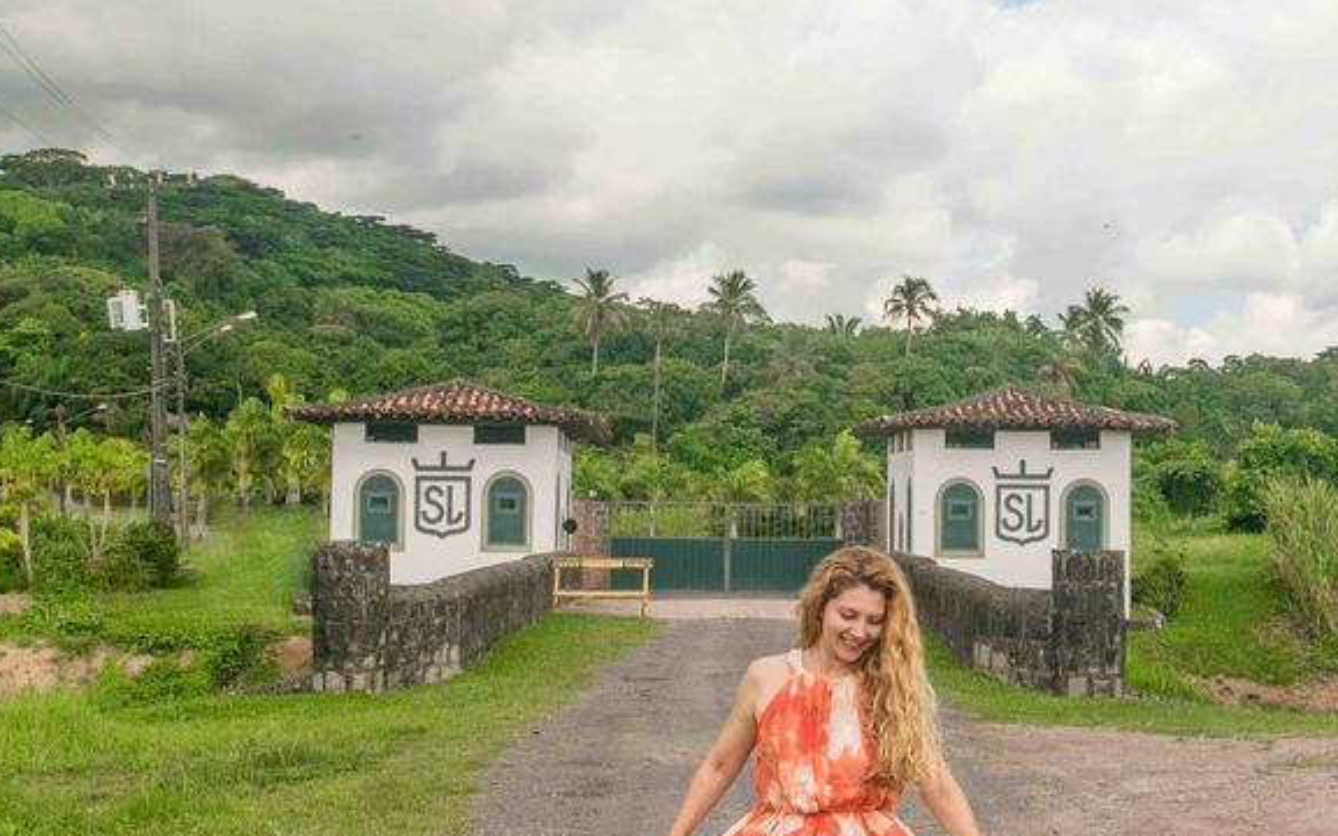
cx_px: 841
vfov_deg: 19.1
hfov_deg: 30.1
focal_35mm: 68
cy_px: 463
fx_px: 2480
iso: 320
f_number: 11
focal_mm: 32
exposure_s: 1/800
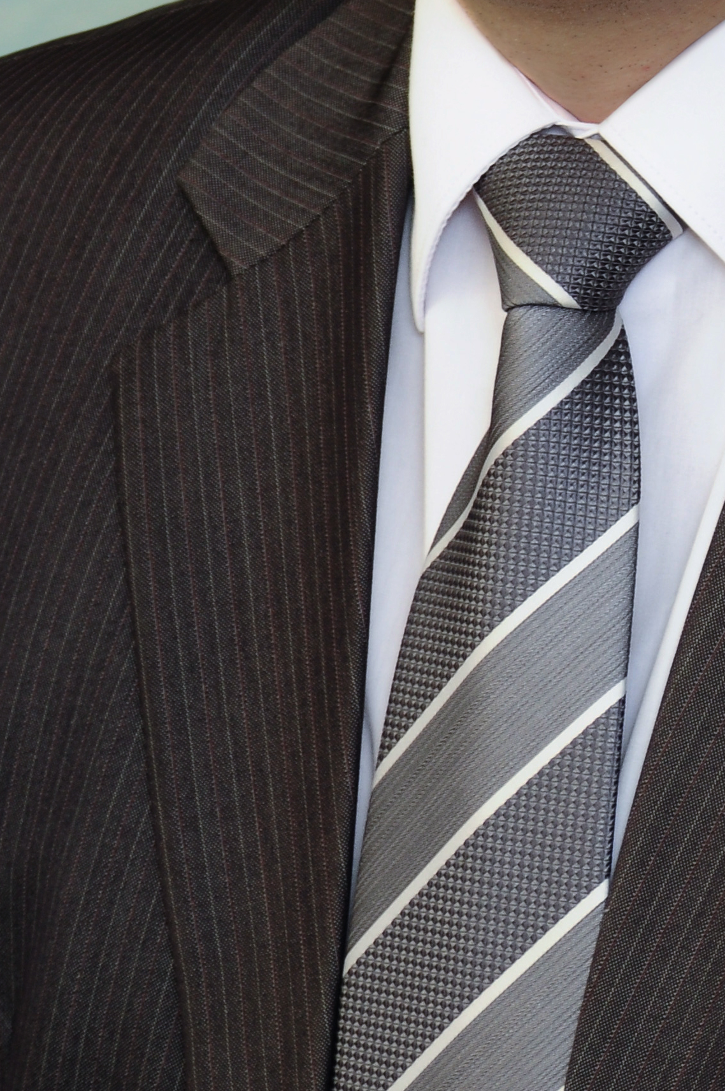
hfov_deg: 4.1
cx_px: 694
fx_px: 10234
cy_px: -156
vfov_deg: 6.1
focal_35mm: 338
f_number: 5.6
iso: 250
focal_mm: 90
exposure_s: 1/80
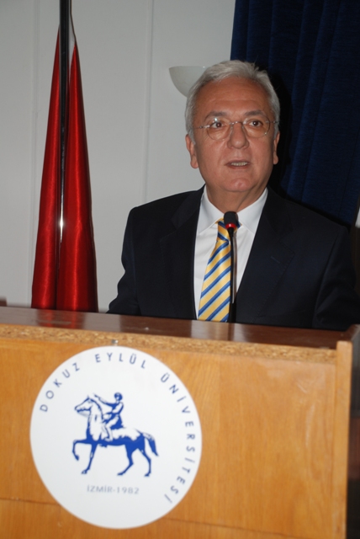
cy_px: 270
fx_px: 988
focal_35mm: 66
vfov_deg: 30.5
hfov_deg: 20.7
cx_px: 180
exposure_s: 1/60
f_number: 4.8
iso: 125
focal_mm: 44
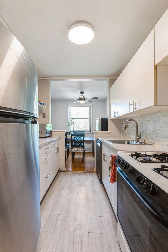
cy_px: 126
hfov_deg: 77.3
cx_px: 84
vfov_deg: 100.4
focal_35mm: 15
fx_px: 105
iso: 640
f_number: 14
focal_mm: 15
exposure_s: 1/6
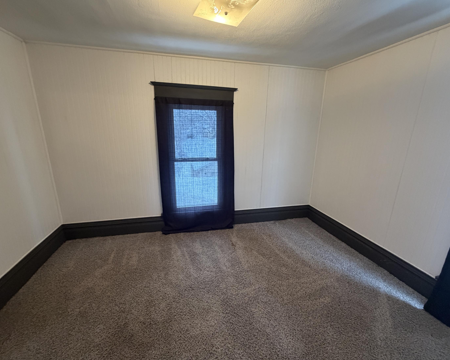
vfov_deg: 84.0
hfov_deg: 96.8
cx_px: 225
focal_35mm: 15
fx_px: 200
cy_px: 178
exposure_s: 1/60
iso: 500
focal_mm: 2.22
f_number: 2.2
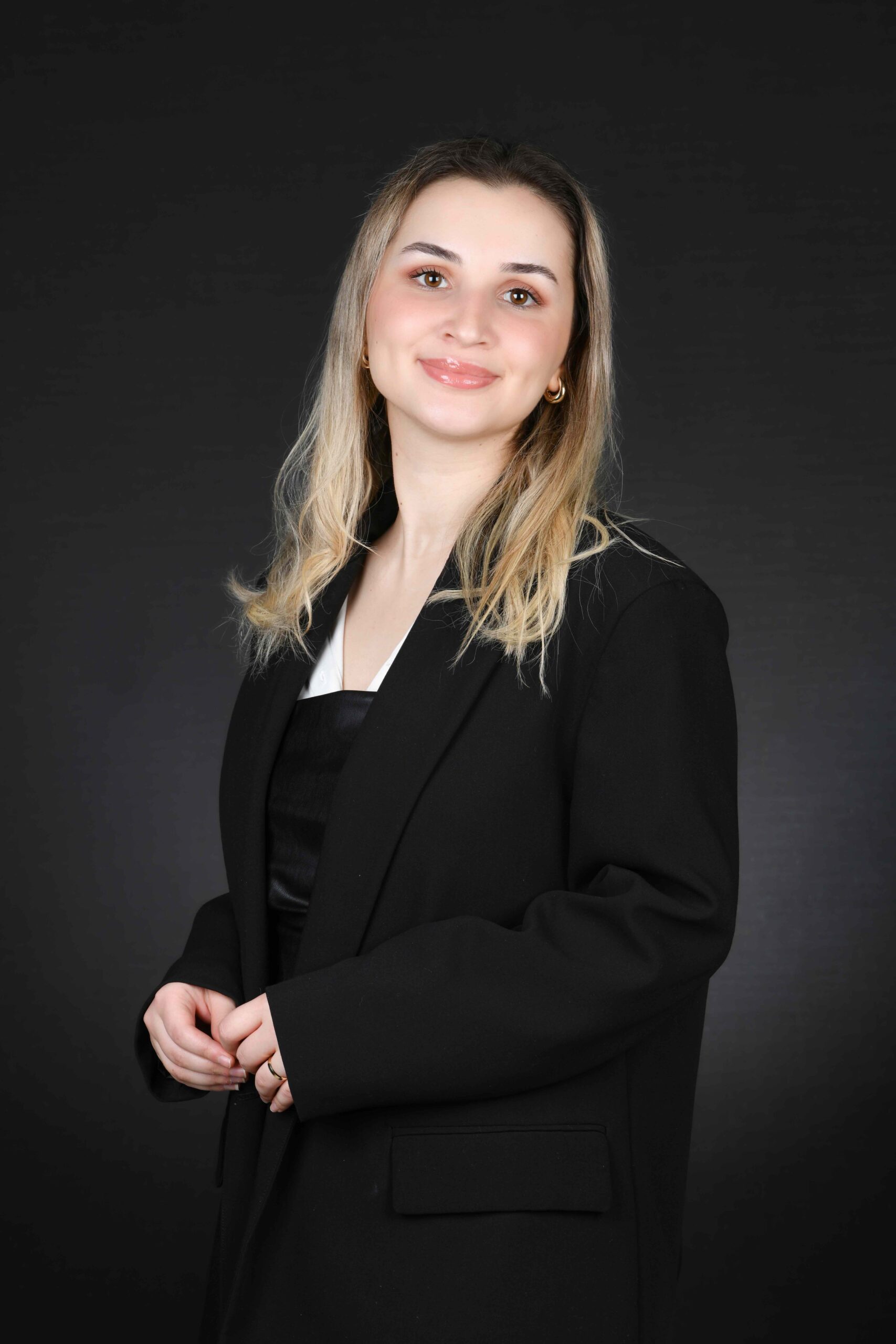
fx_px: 4666
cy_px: 672
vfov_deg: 16.4
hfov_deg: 11.0
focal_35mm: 125
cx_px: 448
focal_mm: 125
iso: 50
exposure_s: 1/125
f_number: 11
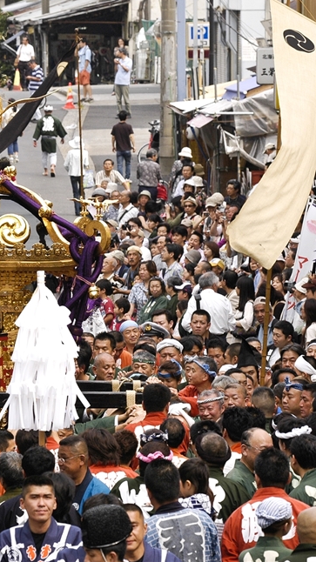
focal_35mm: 321
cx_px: -50
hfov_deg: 3.8
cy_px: 280
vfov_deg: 6.7
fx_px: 4782
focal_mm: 135
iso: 400
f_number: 8
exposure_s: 1/400
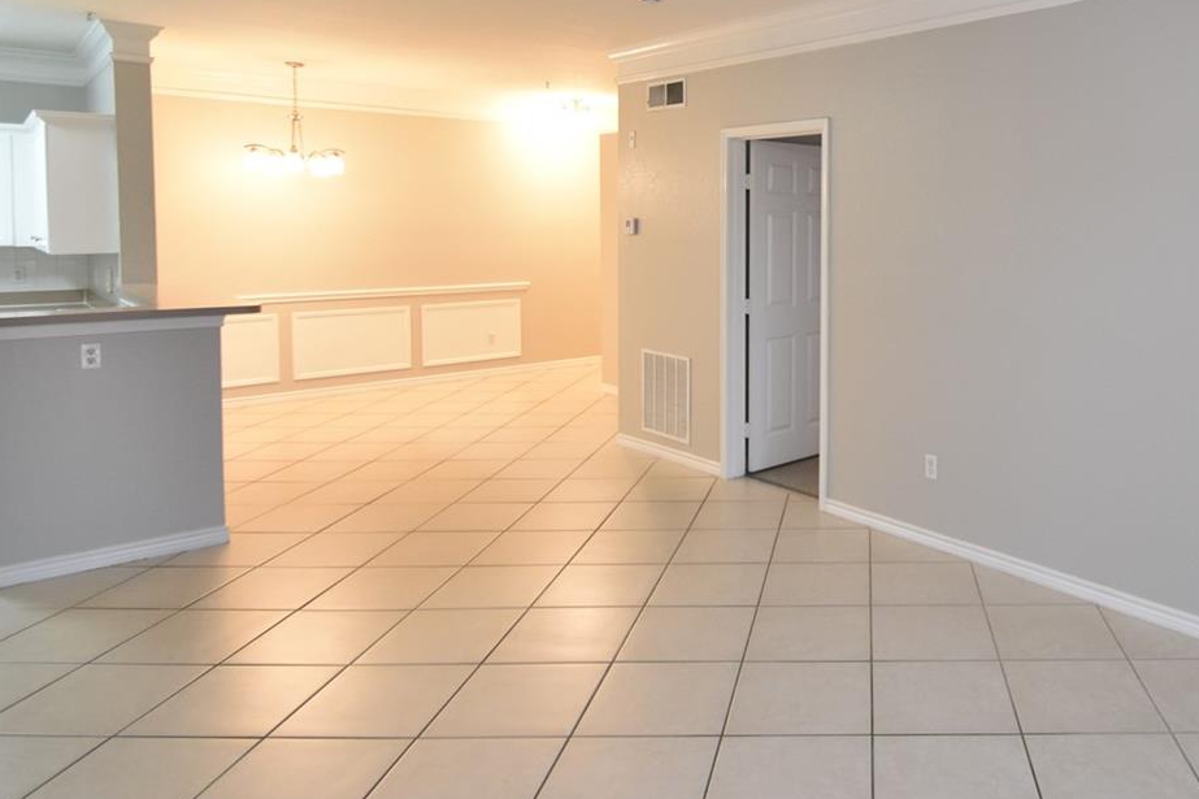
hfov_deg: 65.5
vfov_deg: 48.3
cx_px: 886
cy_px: 240
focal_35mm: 26
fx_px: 866
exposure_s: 1/45
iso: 800
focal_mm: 10
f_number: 3.5
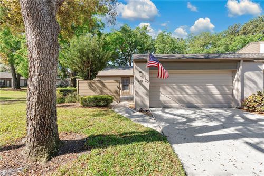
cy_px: 88
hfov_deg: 96.8
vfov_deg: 73.7
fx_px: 117
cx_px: 132
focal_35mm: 16
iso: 100
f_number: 8
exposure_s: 1/100
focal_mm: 16
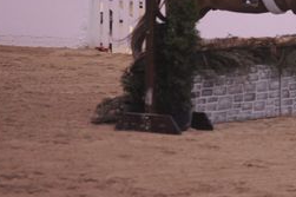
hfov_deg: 4.0
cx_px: 285
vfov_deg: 2.7
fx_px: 4190
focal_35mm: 510
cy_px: -5
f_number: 2.8
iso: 5000
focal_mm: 200
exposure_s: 1/400
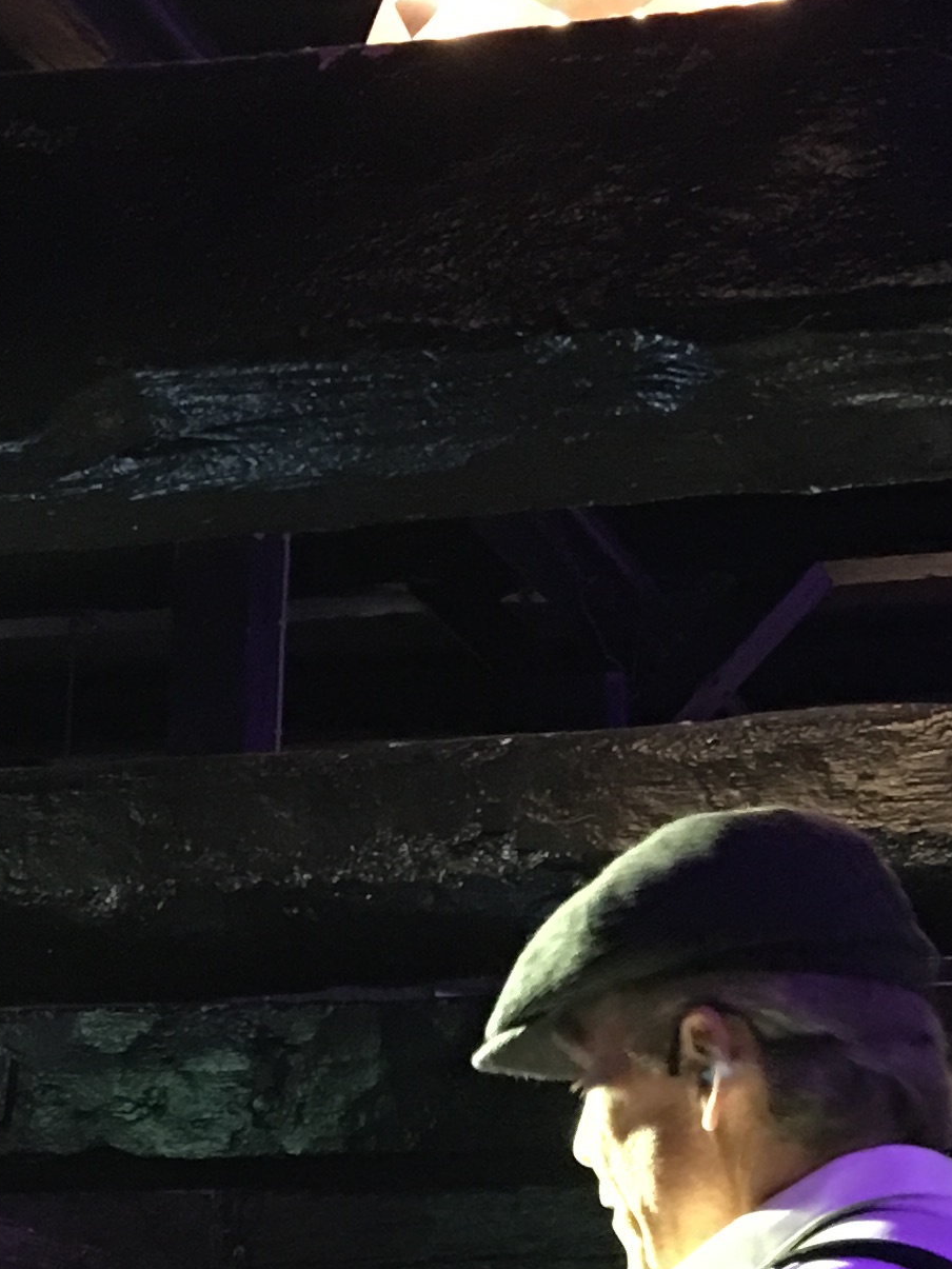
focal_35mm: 97
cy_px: 1514
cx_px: 566
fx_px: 3556
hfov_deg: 15.2
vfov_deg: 19.1
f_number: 2.2
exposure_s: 1/4
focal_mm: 4.15
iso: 125
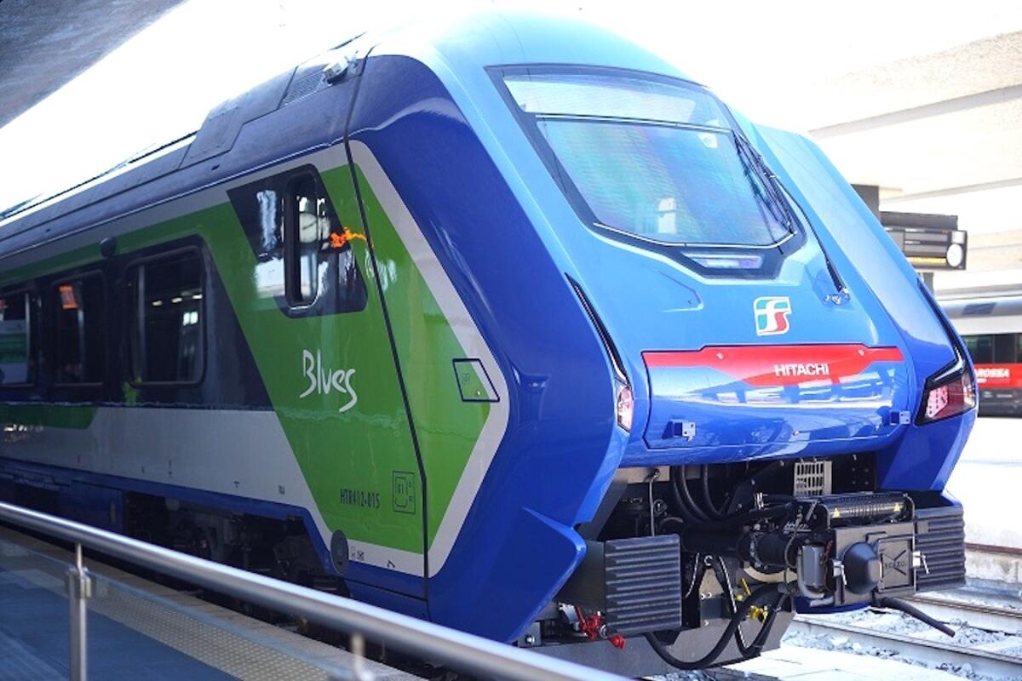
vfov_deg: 27.0
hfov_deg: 39.6
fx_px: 1419
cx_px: 511
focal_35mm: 50
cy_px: 340
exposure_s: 1/100
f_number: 1.8
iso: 250
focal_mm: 50
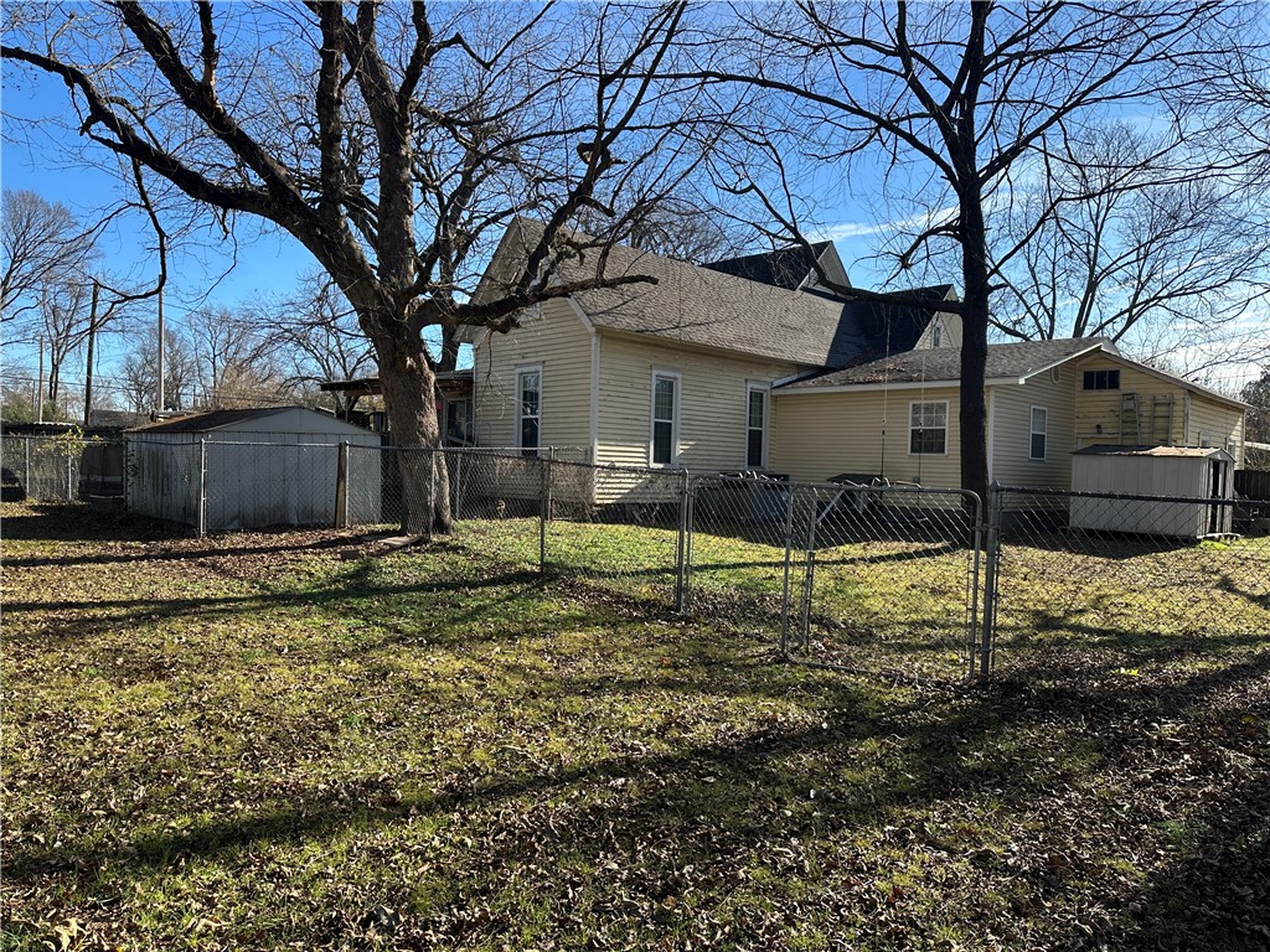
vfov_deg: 56.8
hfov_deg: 71.6
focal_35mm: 24
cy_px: 476
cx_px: 635
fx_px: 881
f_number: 1.78
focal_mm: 6.86
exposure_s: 1/1812
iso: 80
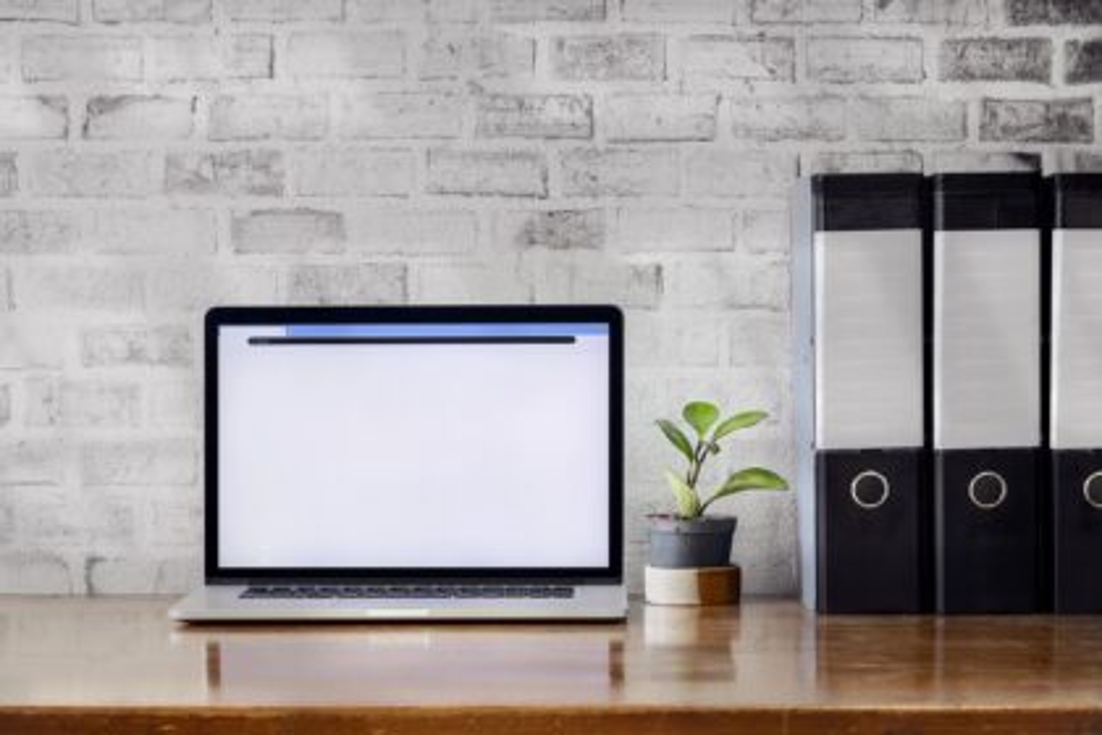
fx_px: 3214
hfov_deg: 19.5
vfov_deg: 13.0
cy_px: 368
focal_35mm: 105
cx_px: 551
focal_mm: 105
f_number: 18
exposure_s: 8
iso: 100
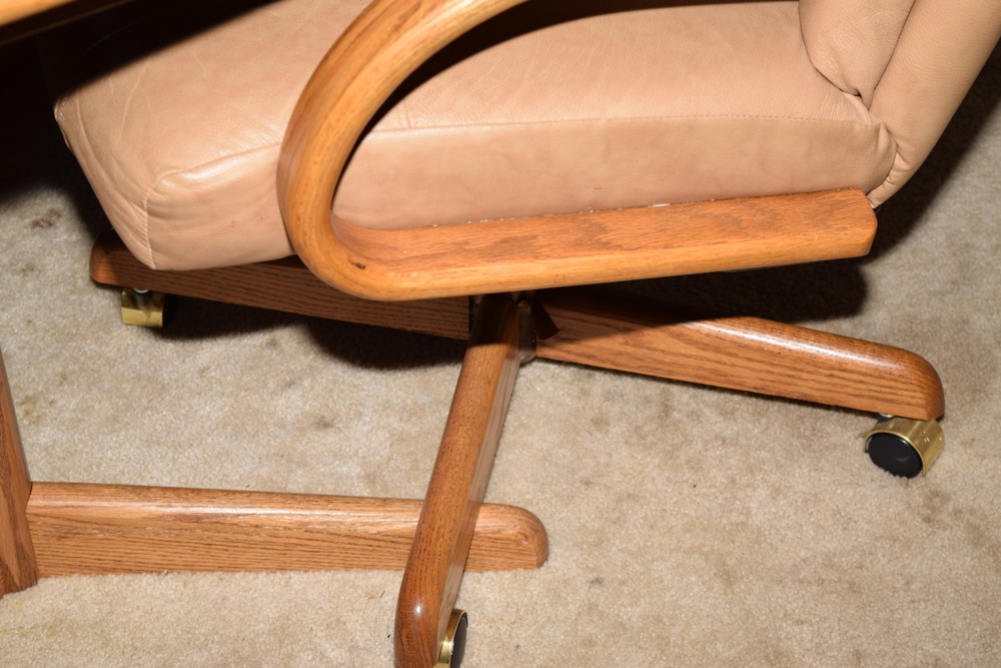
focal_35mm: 78
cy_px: 334
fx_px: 2169
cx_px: 500
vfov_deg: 17.5
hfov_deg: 26.0
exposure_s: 1/60
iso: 100
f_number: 6.3
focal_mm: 52
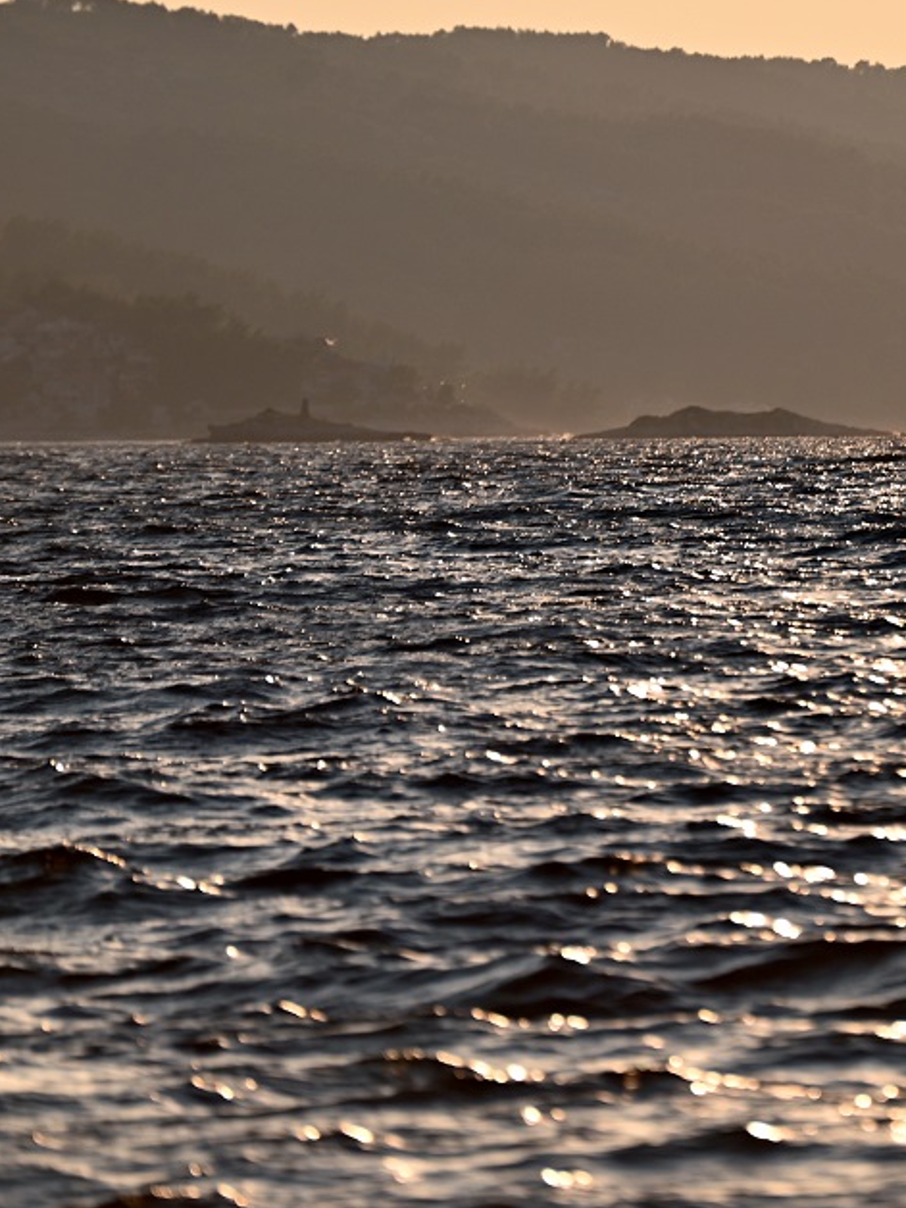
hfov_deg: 2.5
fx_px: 20834
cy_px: 405
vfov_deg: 3.3
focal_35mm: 597
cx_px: 673
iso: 100
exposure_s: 1/1000
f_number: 5.6
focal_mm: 300
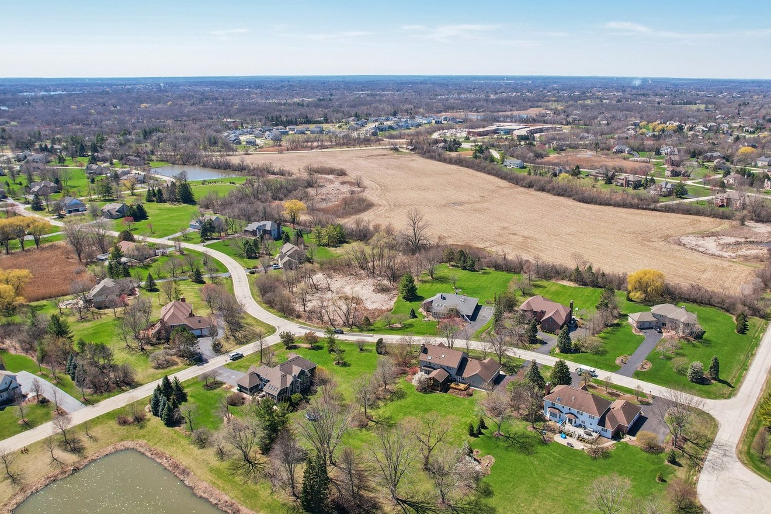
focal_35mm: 27
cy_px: 242
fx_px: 578
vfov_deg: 47.9
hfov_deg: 67.2
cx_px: 423
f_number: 2.8
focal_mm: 8.4
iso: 100
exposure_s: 1/320
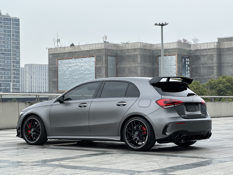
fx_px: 525
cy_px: 86
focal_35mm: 78
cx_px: 117
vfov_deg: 18.9
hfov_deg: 25.0
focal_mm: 9
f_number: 2.8
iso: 25
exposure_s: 1/296
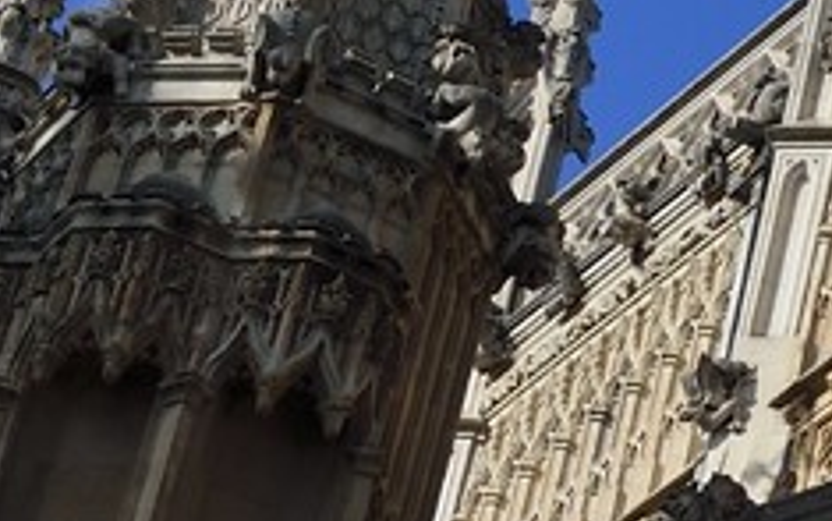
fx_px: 5965
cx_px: 2457
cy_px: 64
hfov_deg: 7.1
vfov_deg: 5.0
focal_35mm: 263
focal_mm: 38
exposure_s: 1/250
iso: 200
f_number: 11
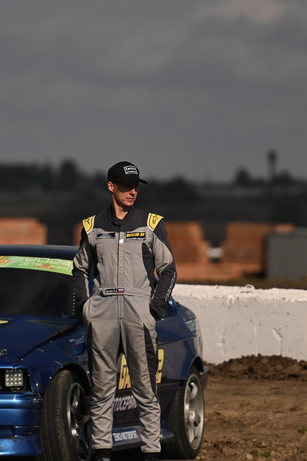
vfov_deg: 4.8
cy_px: 194
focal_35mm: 429
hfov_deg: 3.2
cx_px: 119
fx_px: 5490
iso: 560
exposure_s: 1/32000
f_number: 2.8
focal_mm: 200
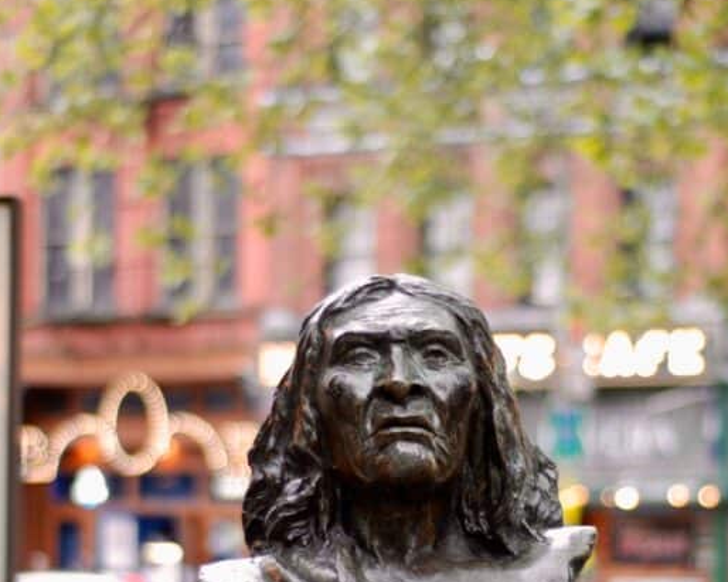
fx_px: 2951
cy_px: 452
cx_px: 406
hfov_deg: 14.1
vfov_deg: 11.2
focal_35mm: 137
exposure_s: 1/25
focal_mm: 50
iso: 100
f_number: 1.8
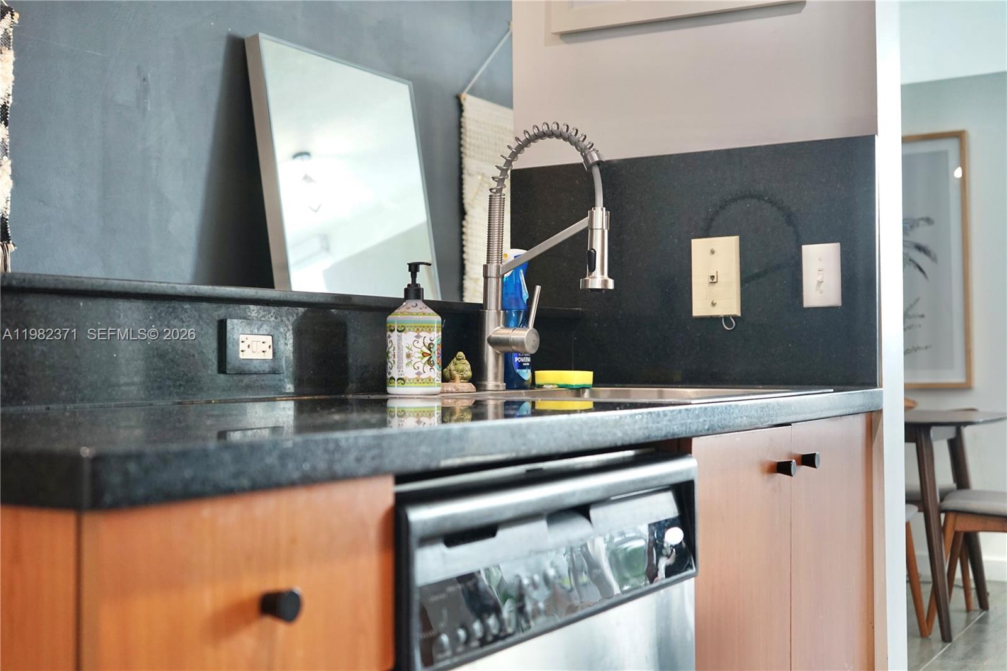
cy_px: 336
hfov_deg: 46.4
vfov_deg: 31.9
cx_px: 504
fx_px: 1175
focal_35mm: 42
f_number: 4.5
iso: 1000
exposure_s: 1/60
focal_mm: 42
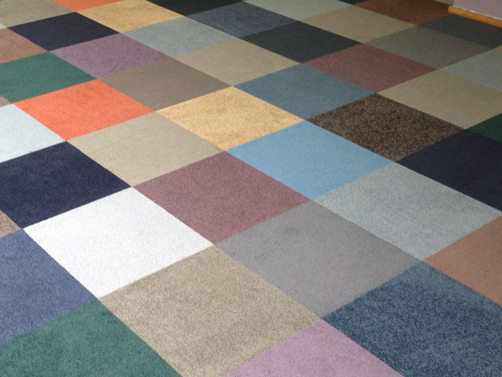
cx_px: 143
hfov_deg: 32.8
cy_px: 172
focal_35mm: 58
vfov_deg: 25.2
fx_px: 841
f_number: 2.4
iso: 80
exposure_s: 1/20
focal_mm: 4.28
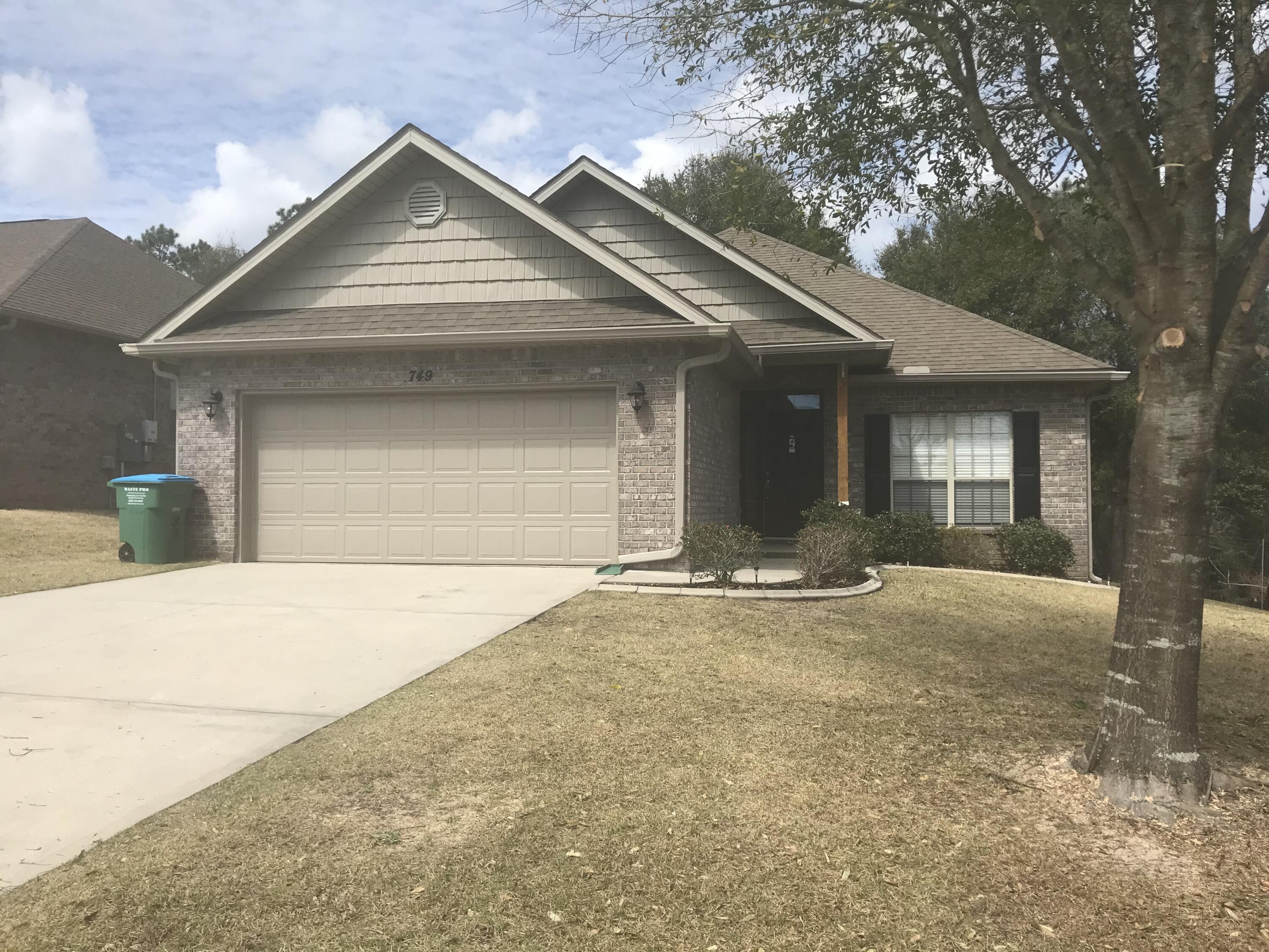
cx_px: 634
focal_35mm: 28
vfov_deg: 49.7
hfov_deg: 63.4
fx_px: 1026
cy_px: 476
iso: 20
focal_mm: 3.99
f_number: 1.8
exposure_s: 1/2817
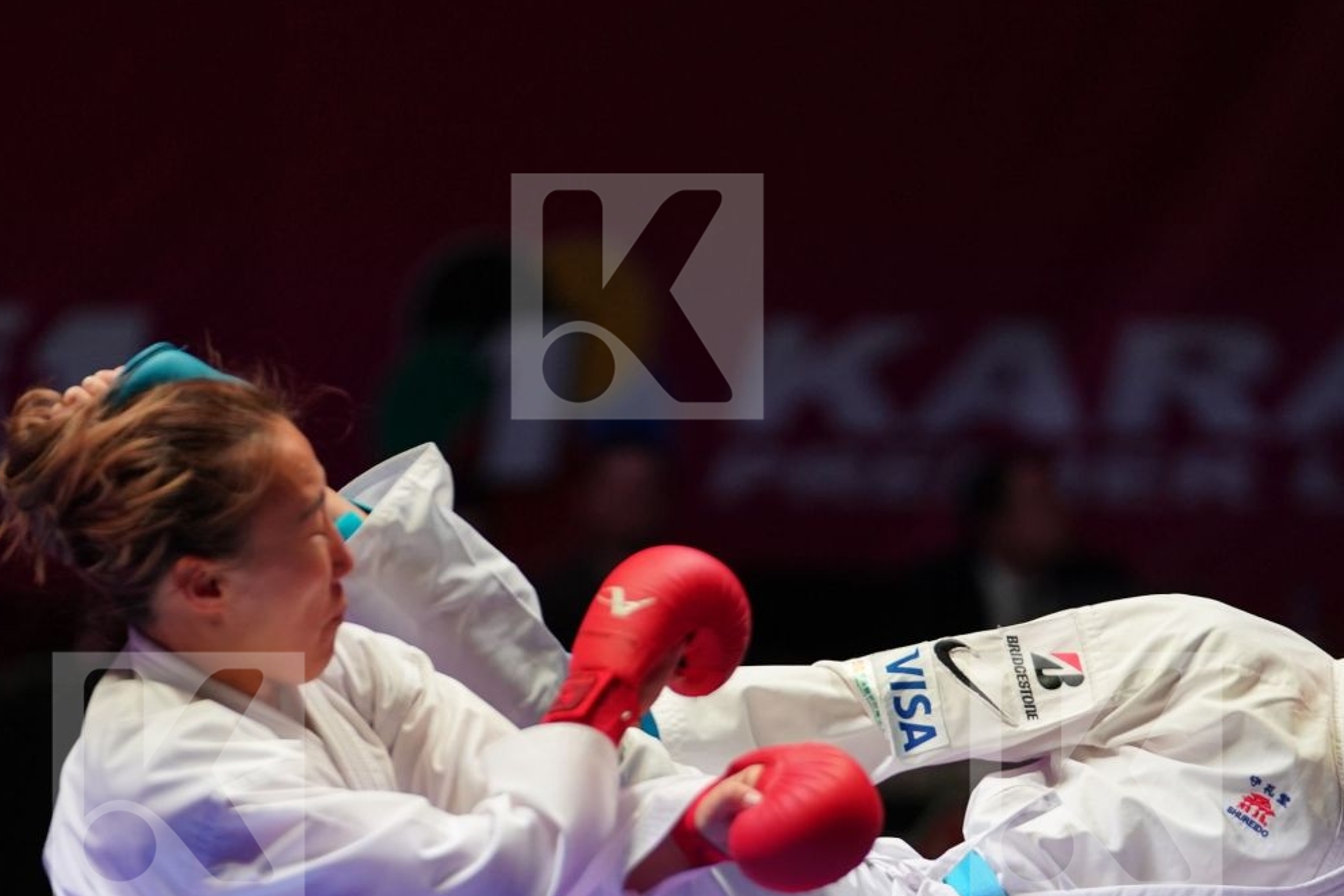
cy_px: 776
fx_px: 12319
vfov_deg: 4.2
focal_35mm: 330
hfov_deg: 6.2
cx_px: 637
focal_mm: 182
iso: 1600
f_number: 2.8
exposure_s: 1/1000
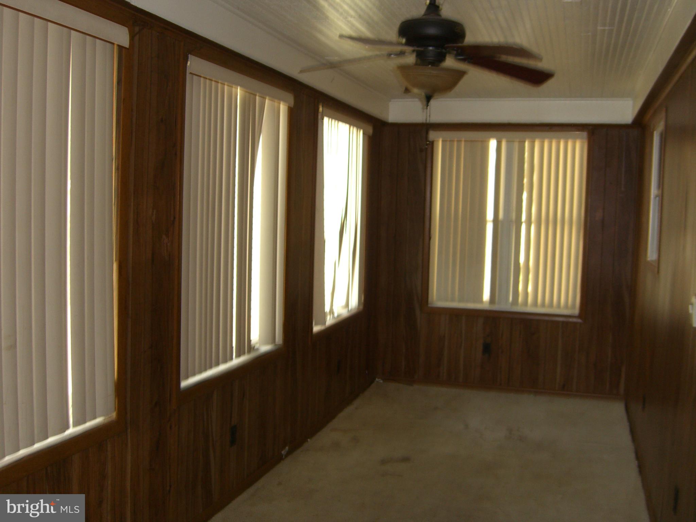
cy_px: 261
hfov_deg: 49.0
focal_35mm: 38
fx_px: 764
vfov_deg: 37.7
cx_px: 348
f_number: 2.8
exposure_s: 1/60
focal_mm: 7.9
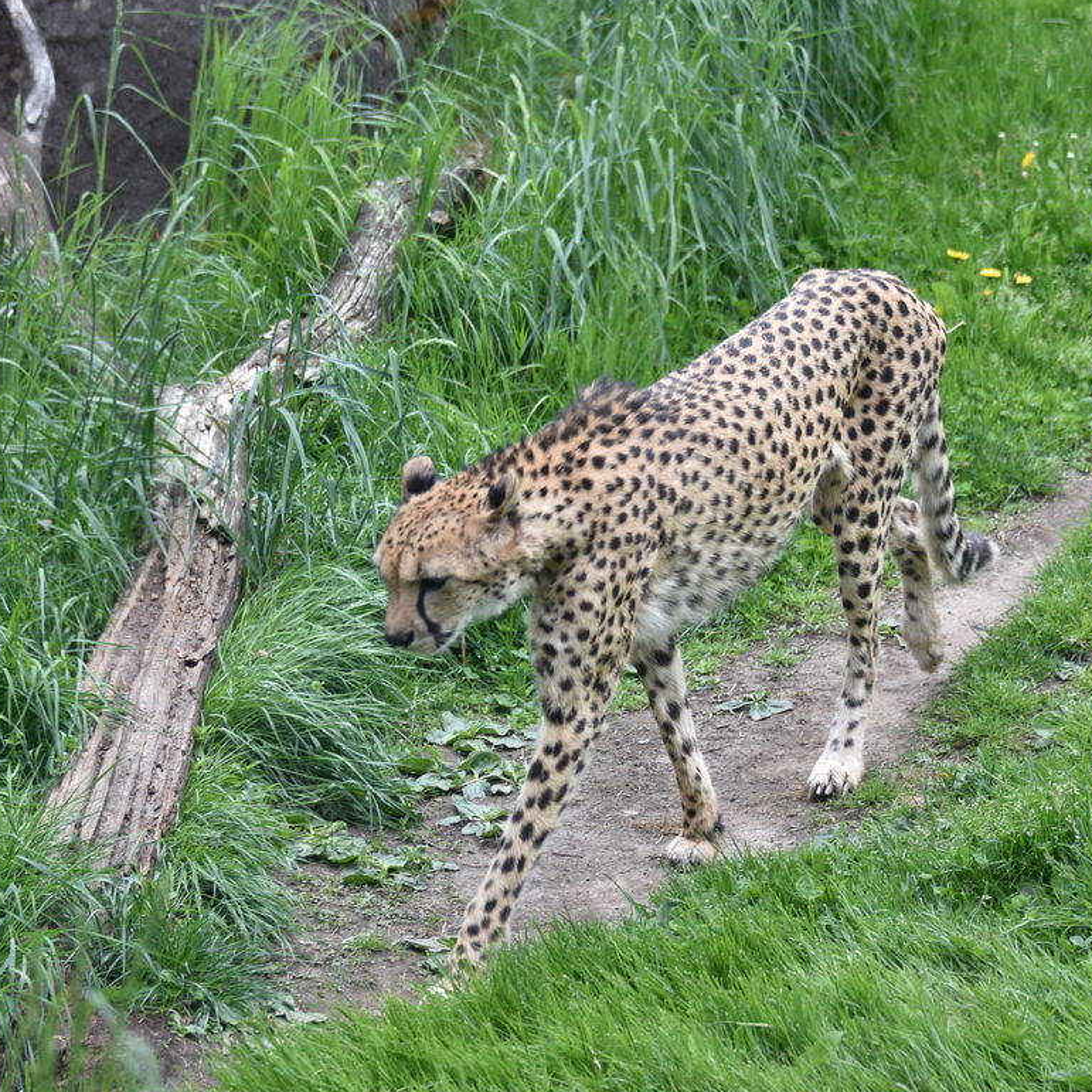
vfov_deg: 13.7
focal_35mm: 127
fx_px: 4533
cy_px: 542
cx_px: 591
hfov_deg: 13.7
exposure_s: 1/200
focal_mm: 90
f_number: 5.3
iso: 180
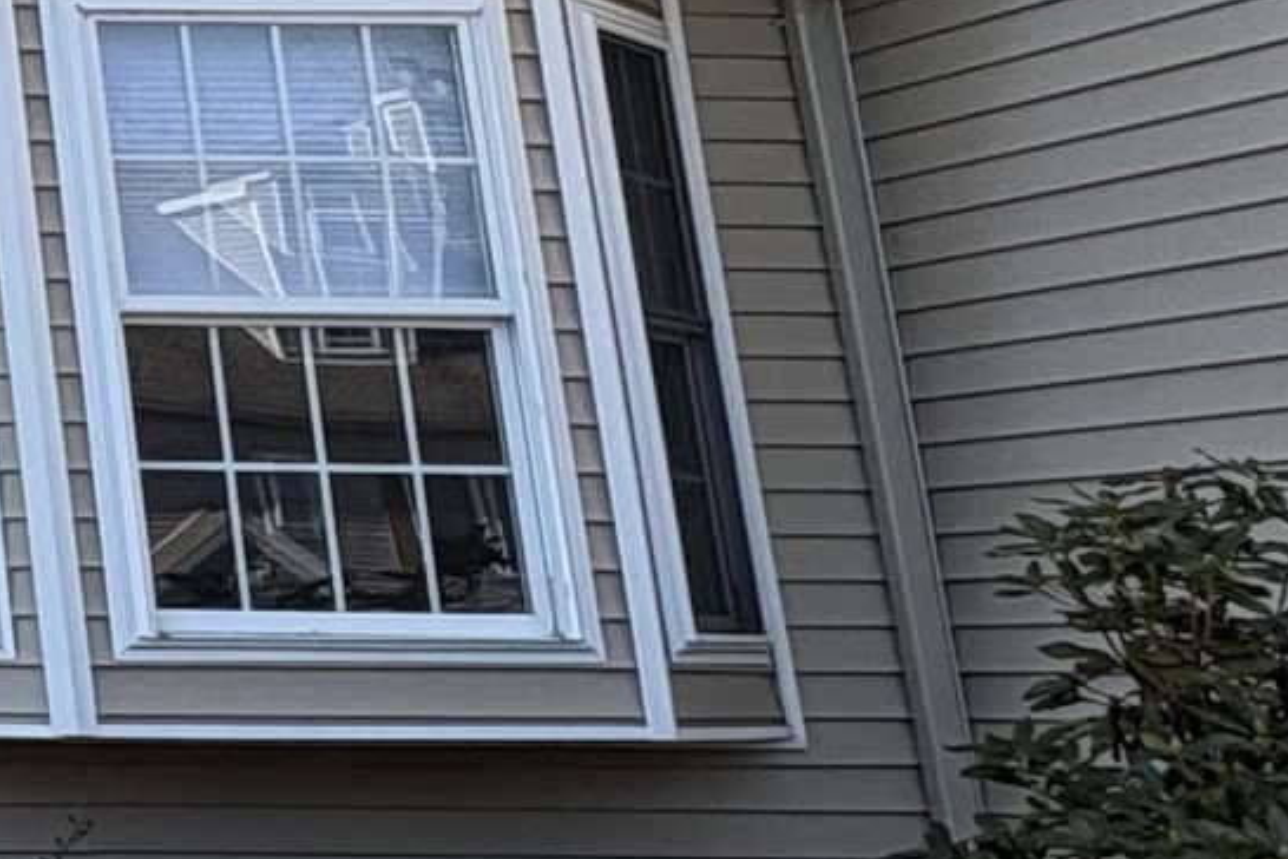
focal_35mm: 82
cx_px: -1422
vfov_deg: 16.3
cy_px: 7
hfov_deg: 16.9
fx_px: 2934
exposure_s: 1/620
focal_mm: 2.22
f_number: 2.2
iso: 40
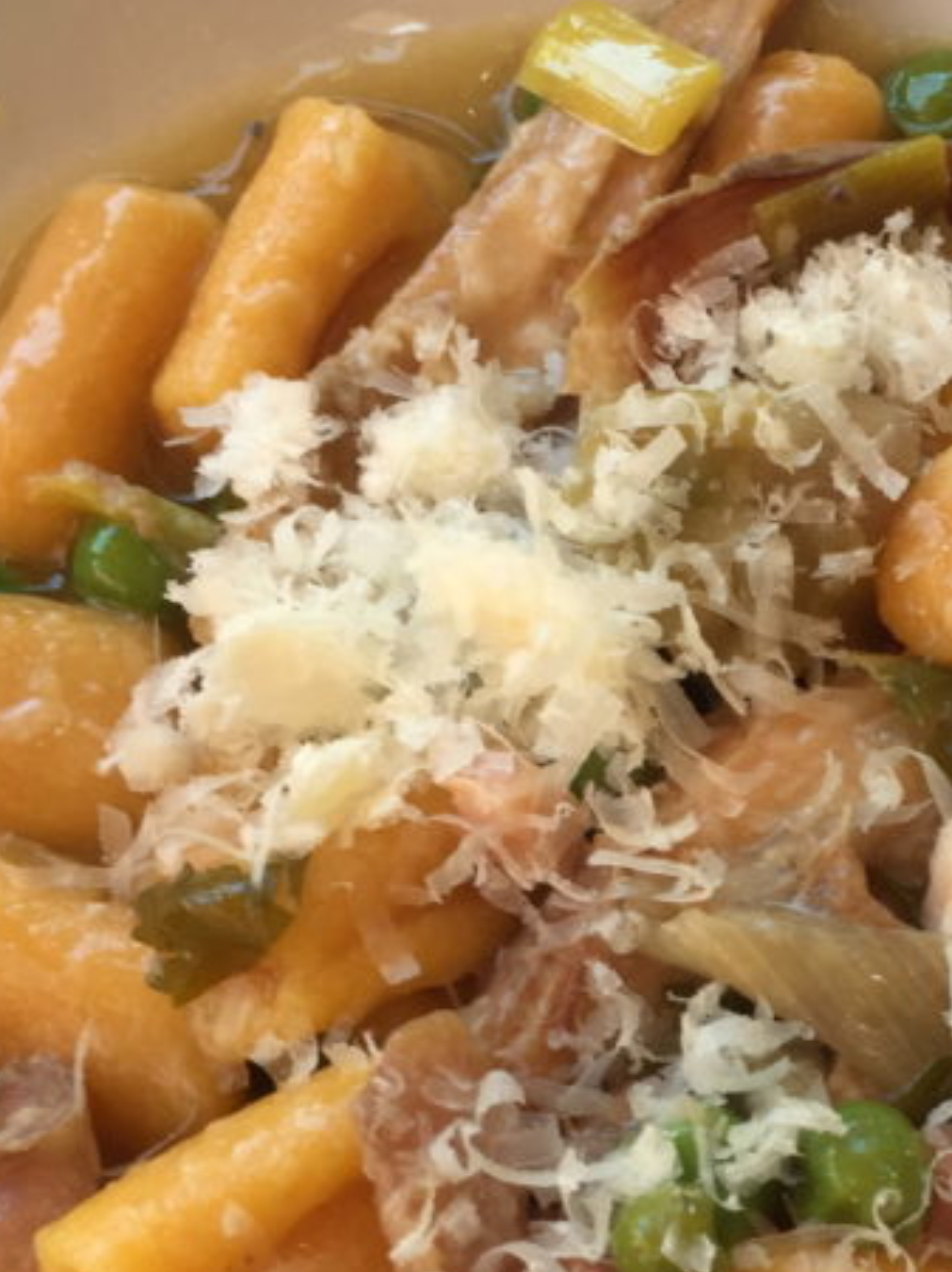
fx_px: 2422
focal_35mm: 66
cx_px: 819
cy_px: 905
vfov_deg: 29.1
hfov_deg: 21.8
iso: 50
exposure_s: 1/120
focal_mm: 4.15
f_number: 2.2
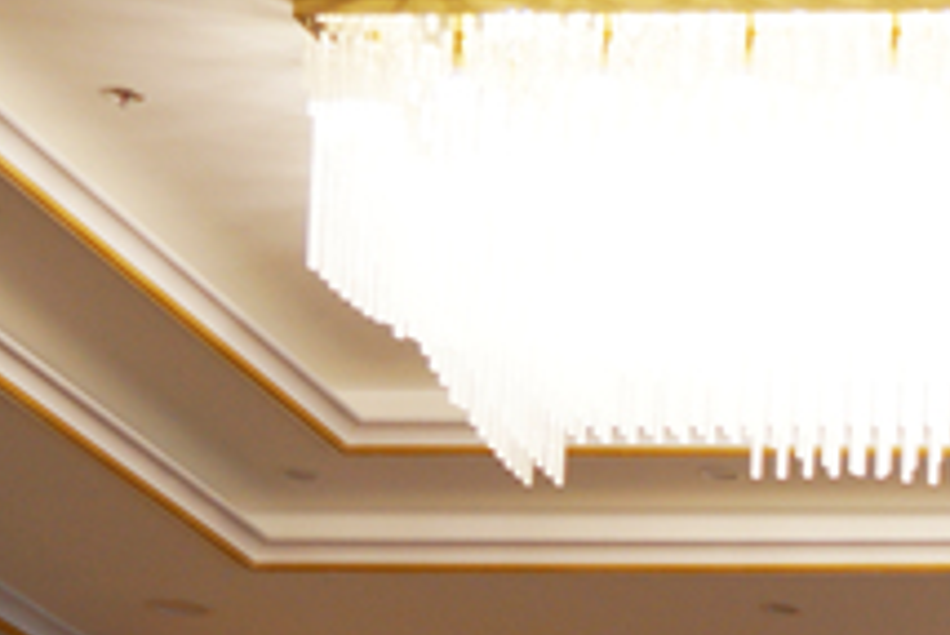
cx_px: 2020
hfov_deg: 10.6
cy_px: 1363
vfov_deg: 7.5
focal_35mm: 174
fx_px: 4595
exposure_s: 1/80
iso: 200
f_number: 4.5
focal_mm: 31
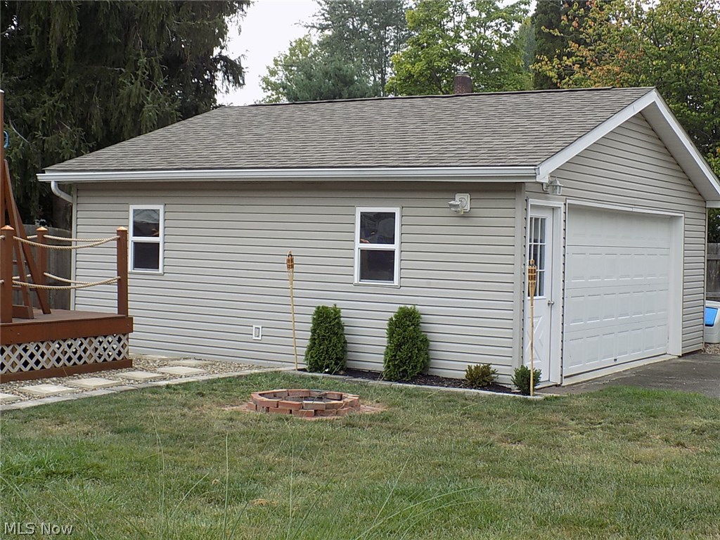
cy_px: 270
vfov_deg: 28.0
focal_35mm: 52
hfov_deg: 36.8
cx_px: 360
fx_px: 1082
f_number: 3.9
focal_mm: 9.3
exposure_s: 1/320
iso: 80
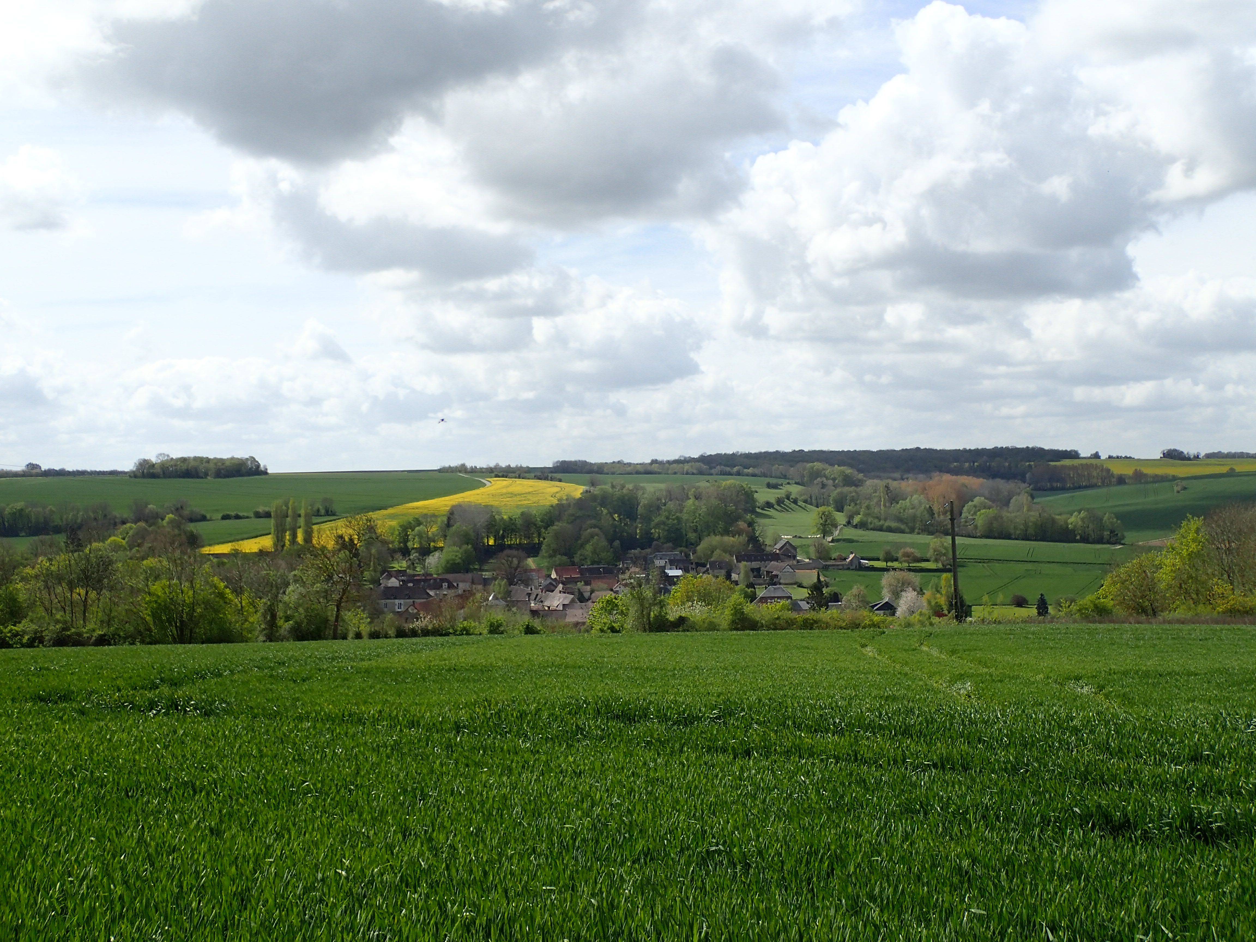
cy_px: 471
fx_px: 1669
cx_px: 628
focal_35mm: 46
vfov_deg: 31.5
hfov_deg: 41.2
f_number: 4.5
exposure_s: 1/640
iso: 100
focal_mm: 8.41
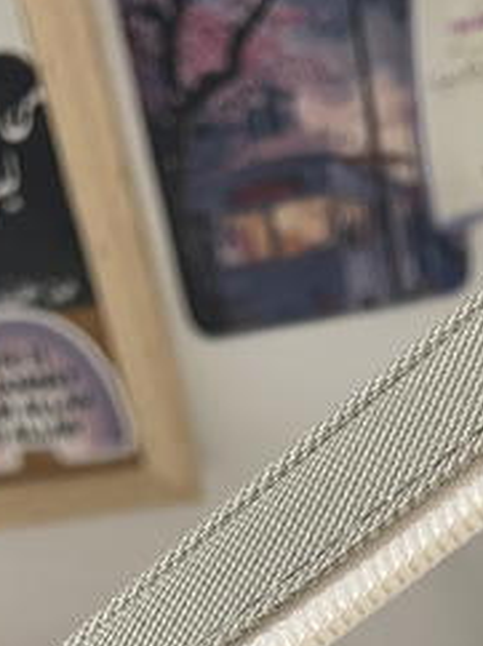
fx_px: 1603
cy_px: 934
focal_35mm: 86
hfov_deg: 17.0
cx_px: 379
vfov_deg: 20.0
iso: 160
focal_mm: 4.2
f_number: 1.6
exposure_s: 1/60
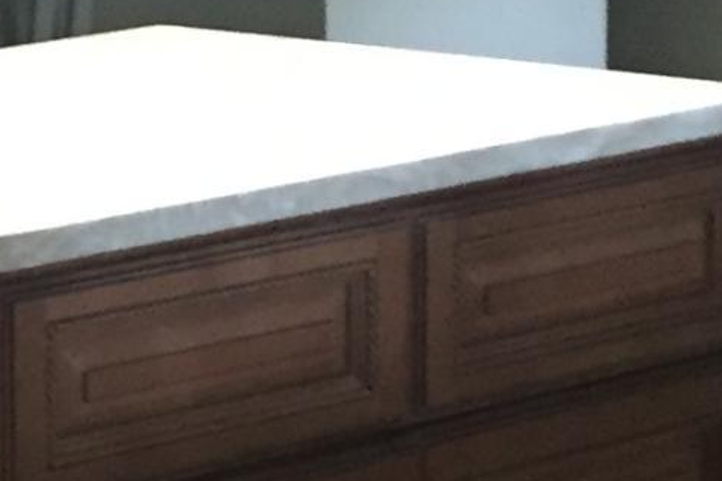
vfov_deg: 7.2
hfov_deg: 10.0
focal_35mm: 189
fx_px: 3789
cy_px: 60
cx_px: -770
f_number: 2.2
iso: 250
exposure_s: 1/20
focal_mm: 4.15
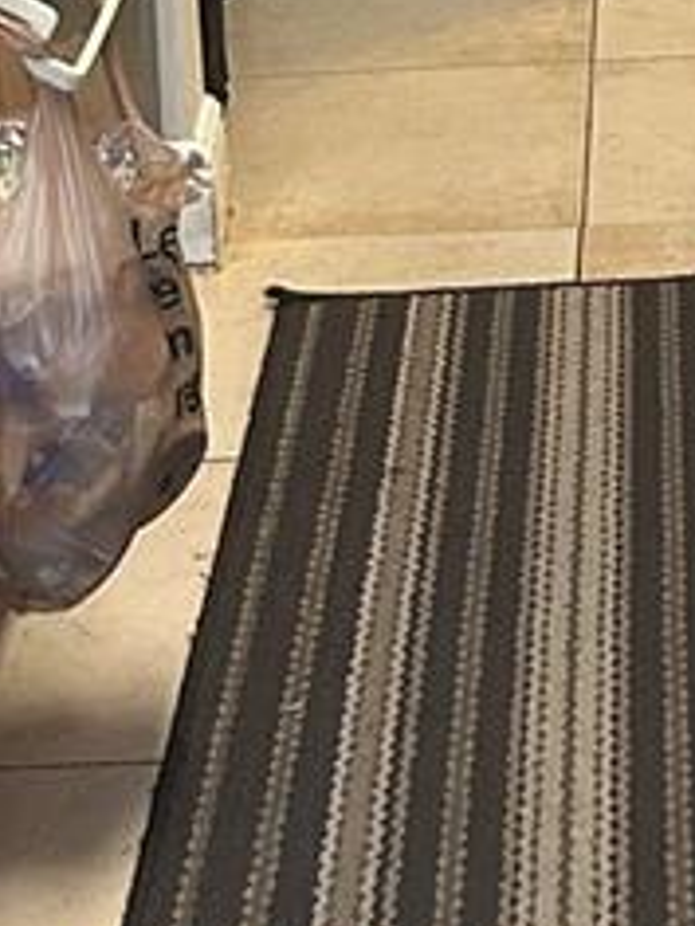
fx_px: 3534
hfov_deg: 11.2
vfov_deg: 14.1
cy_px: -432
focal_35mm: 132
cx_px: 632
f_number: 1.5
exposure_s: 1/60
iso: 320
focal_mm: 5.7
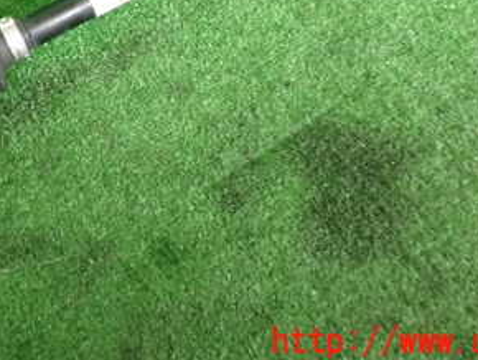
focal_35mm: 62
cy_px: -8
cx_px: 150
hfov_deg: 30.9
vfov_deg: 22.7
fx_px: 857
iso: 320
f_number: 2.3
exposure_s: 1/30
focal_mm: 5.4
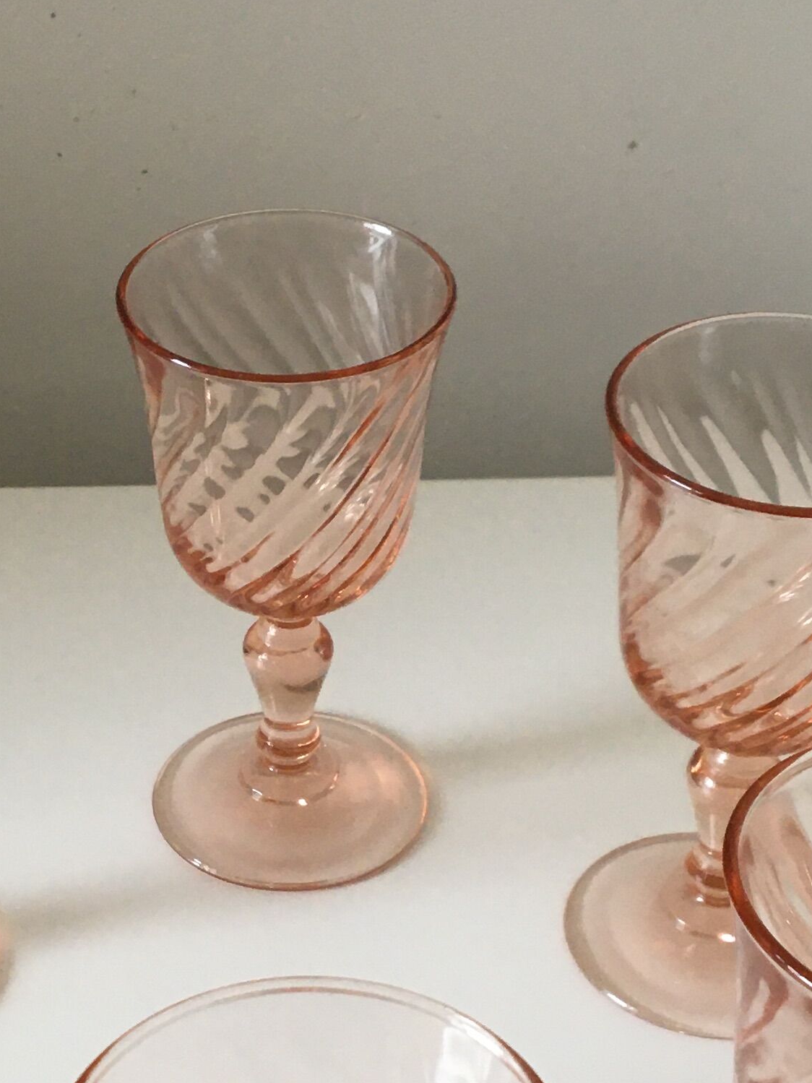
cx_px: 256
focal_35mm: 78
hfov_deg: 18.8
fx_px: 2440
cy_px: 702
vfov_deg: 24.9
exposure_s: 1/33
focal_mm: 4.15
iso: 50
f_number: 2.2
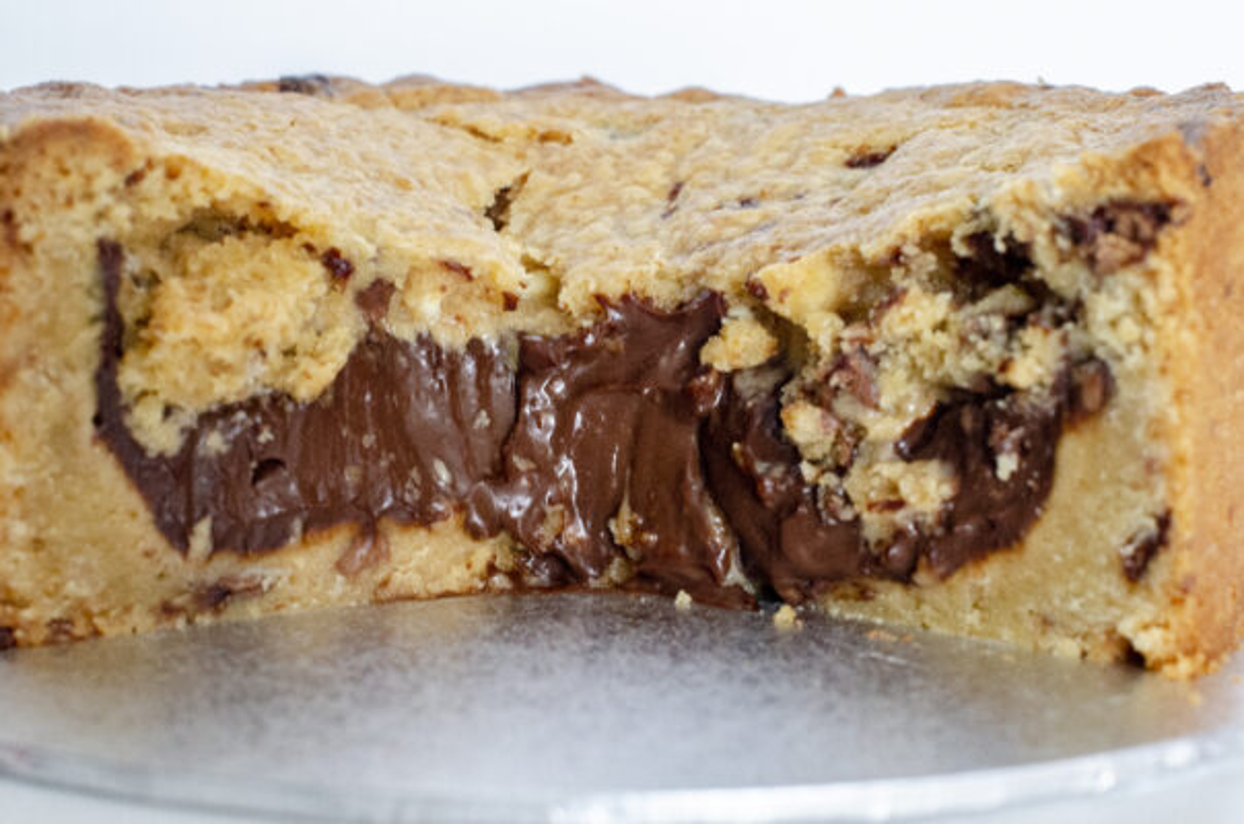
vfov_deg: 18.1
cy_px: 412
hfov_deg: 27.0
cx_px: 622
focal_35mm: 75
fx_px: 2586
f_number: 8
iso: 2500
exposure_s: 1/6
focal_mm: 50
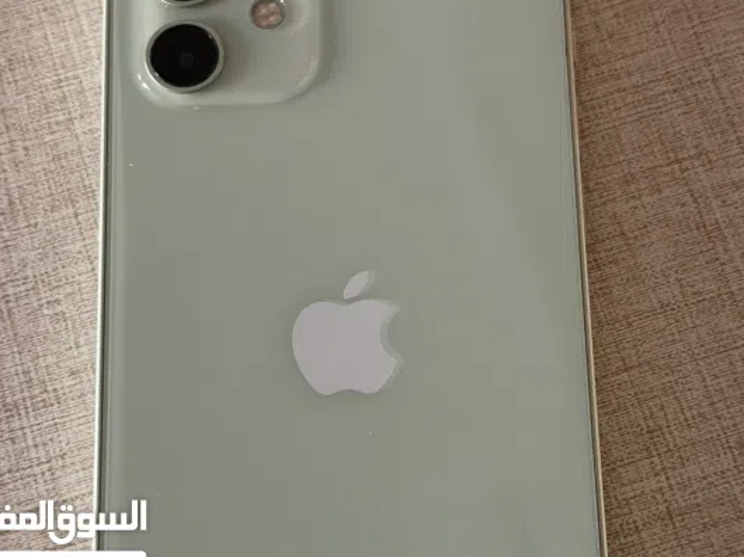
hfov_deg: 33.2
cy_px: 297
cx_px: 358
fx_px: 1246
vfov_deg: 25.2
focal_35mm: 58
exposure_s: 1/33
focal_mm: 6.76
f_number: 1.78
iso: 500
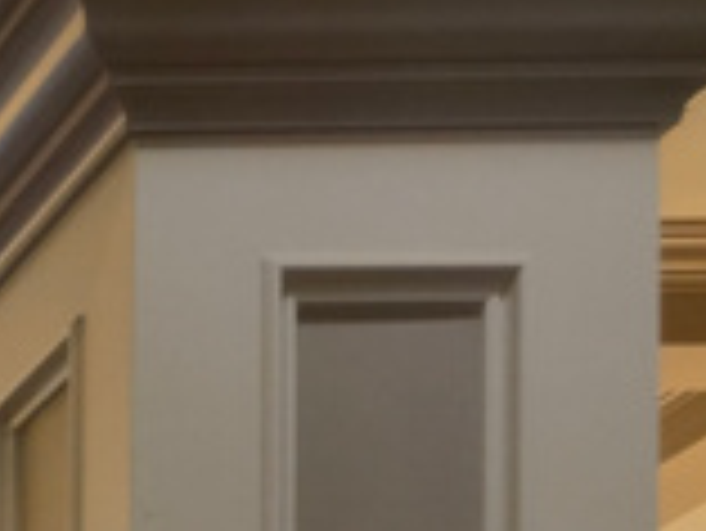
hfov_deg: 10.4
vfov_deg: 8.5
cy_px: 1526
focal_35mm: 150
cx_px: -1246
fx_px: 3062
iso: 12
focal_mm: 6.3
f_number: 1.7
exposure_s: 1/60
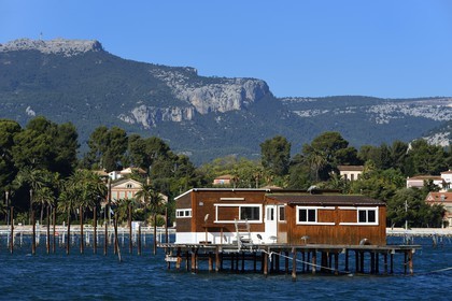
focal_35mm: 200
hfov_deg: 10.3
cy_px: 150
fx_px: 2511
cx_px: 226
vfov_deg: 6.9
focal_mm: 200
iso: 200
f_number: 14
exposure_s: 1/250
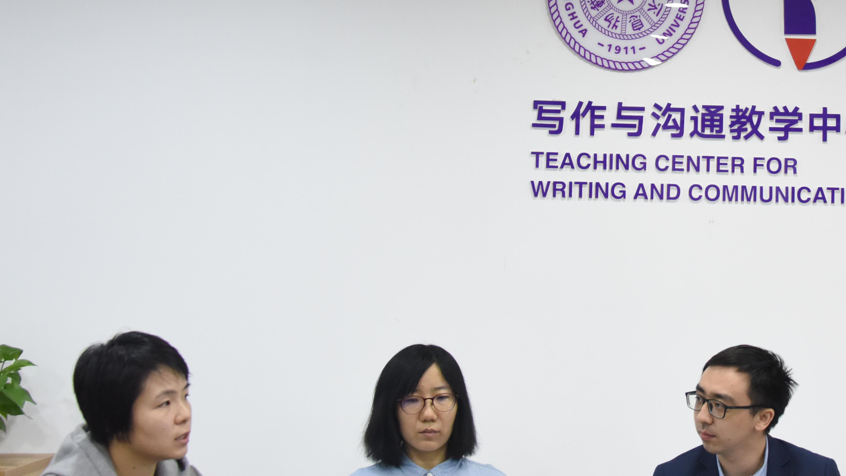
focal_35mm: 74
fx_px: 1660
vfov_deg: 16.2
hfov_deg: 27.8
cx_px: 726
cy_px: 109
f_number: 4.5
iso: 2500
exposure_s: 1/125
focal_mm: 35
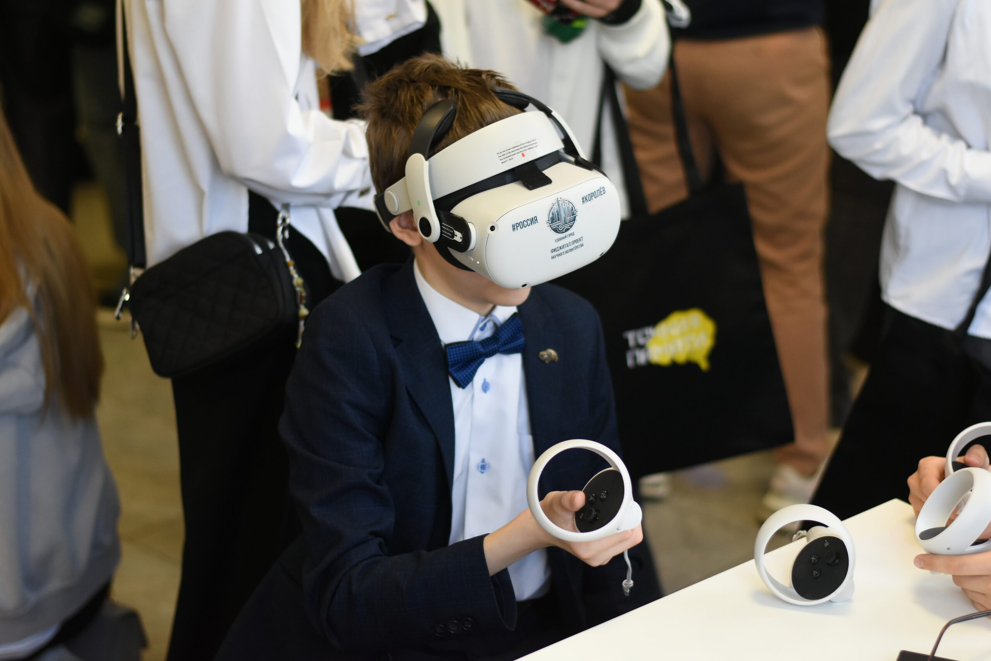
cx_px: 496
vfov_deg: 18.2
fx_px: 2065
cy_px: 330
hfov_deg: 27.0
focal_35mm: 75
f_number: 1.8
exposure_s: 1/500
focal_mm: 50
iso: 800
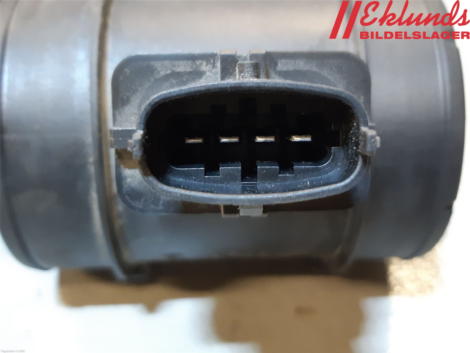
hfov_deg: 67.3
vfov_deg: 53.1
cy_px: 176
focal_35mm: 26
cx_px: 235
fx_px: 353
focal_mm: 3.93
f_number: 1.7
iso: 250
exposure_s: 1/50
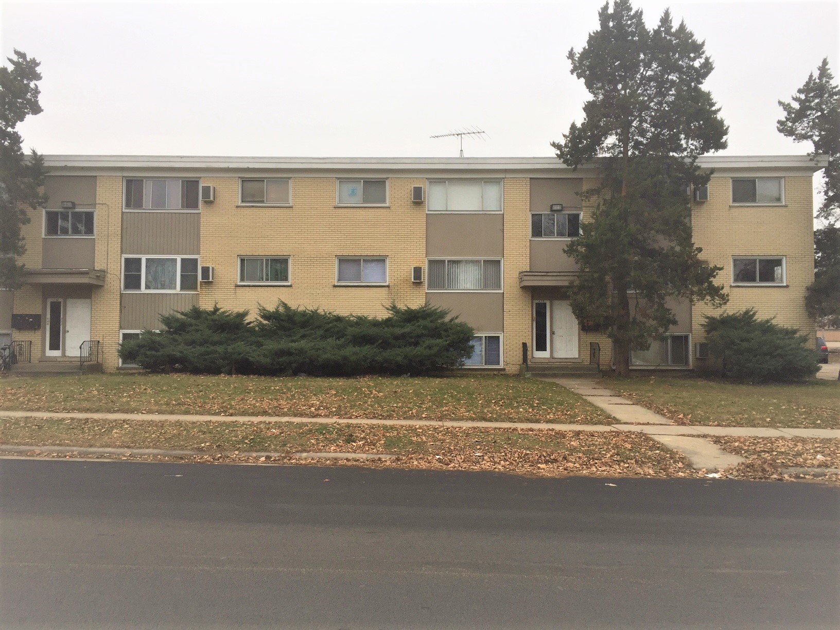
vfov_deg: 48.2
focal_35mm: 29
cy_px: 315
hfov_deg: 61.7
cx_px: 420
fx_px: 704
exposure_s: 1/120
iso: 40
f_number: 2.2
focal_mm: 4.15
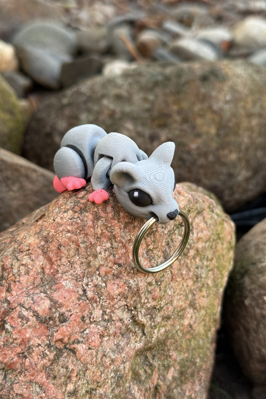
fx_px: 554
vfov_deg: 39.6
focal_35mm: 50
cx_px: 128
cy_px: 200
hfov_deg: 27.0
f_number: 1.78
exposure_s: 1/60
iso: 100
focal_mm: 6.76
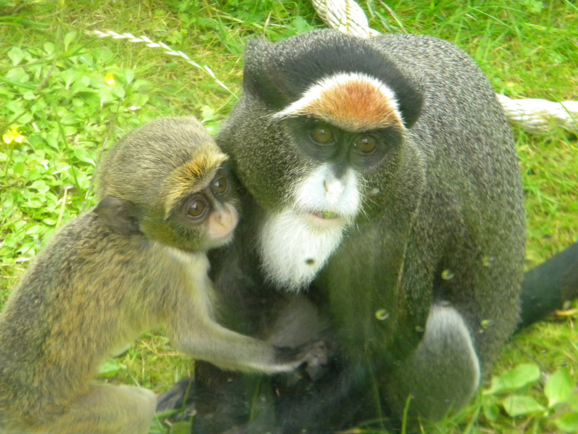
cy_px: 217
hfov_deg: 10.8
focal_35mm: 183
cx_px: 289
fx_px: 3056
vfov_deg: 8.1
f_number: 5.2
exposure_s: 1/140
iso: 466
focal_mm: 33.1
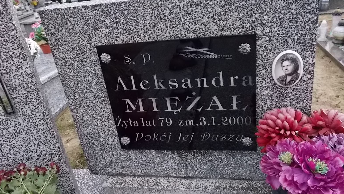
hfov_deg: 66.1
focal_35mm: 29
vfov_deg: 40.0
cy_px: 78
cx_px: 175
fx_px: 265
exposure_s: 1/400
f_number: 3.2
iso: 400
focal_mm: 4.6
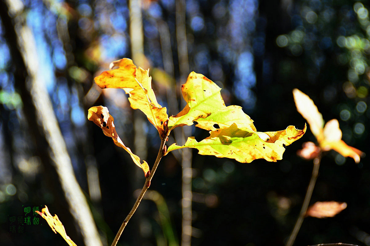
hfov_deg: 20.0
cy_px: 123
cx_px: 185
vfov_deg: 13.4
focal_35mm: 102
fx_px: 1047
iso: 110
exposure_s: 1/125
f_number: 5.3
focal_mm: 68
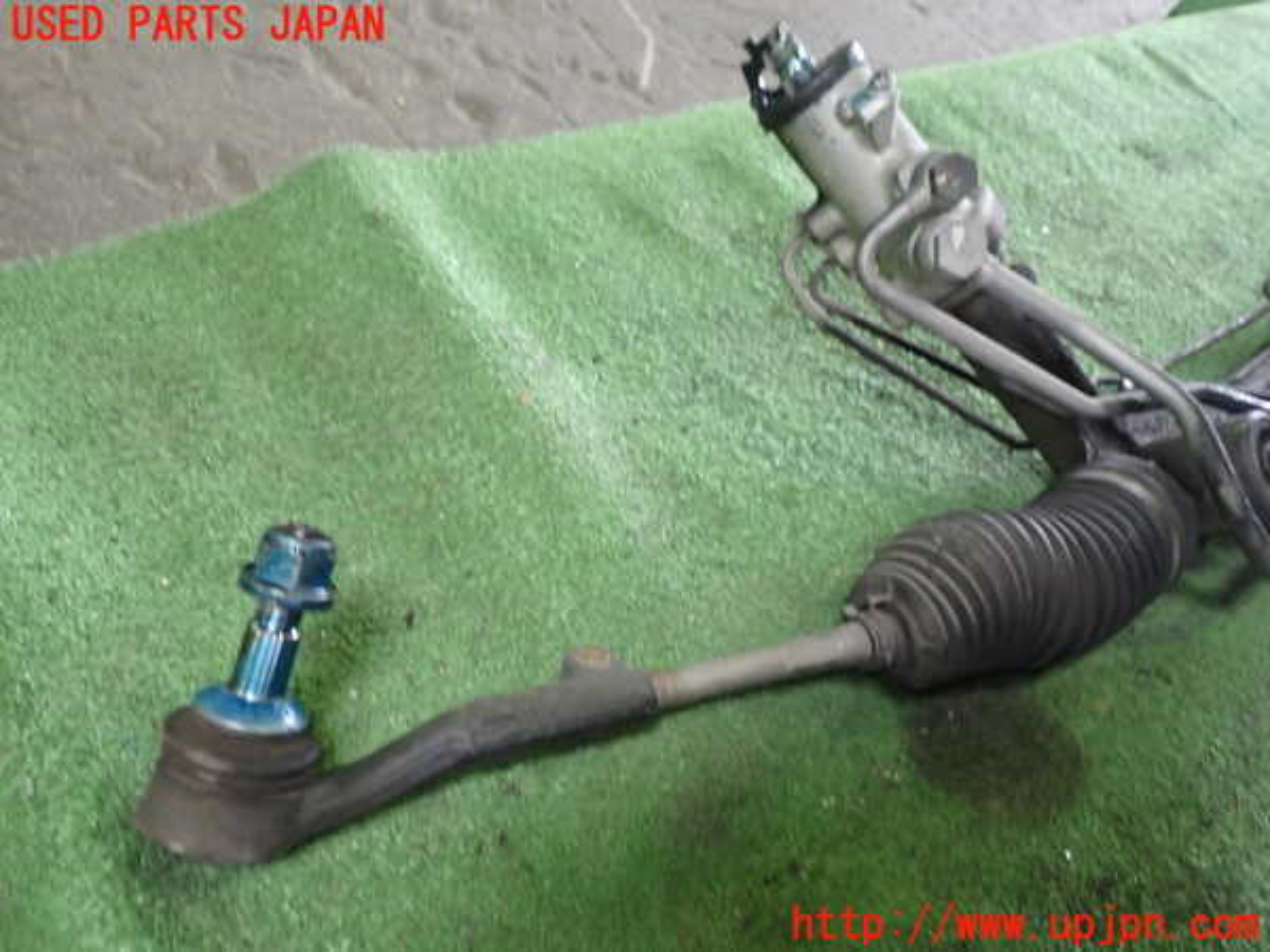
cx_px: 635
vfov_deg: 46.8
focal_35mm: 30
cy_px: 476
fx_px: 1101
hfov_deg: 60.0
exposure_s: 1/30
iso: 400
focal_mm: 5.4
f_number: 2.3
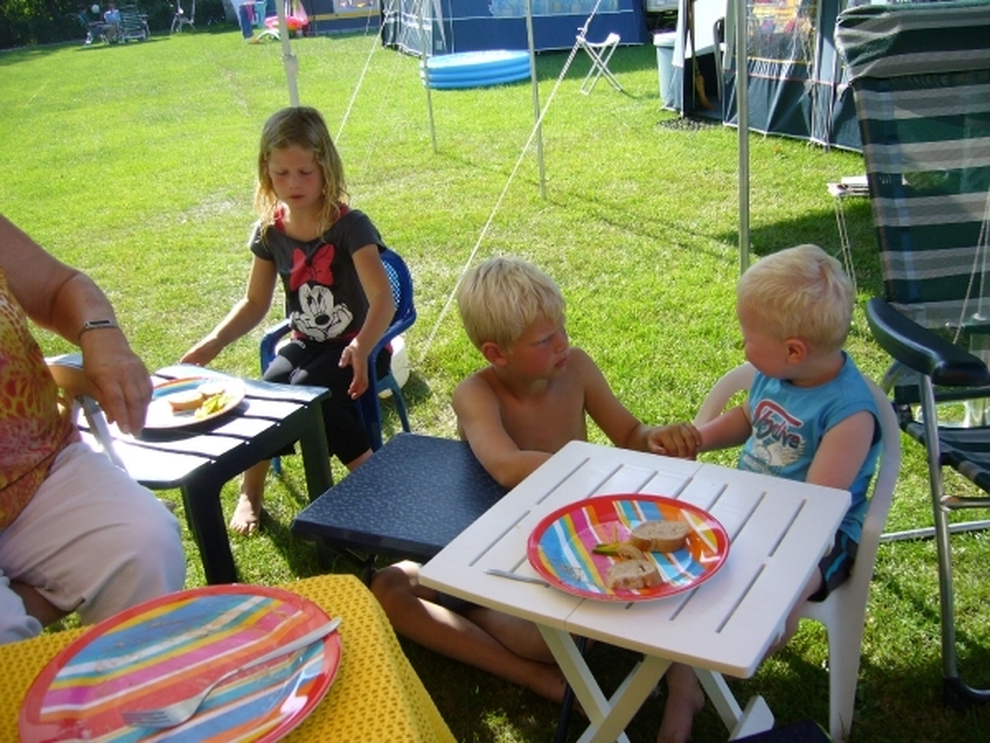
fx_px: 1001
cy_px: 372
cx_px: 495
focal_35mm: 35
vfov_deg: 40.7
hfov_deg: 52.6
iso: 100
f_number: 2.8
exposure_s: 1/400
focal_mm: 5.8
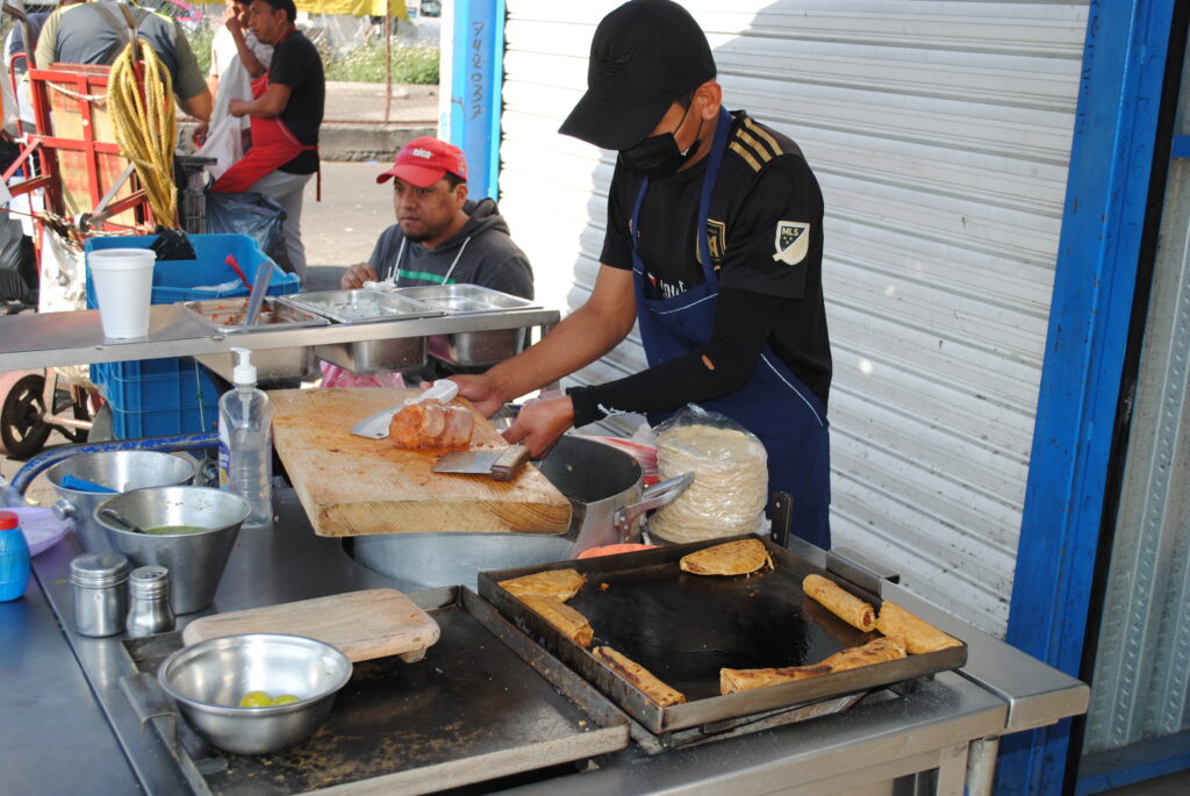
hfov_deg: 43.6
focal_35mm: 45
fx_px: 1489
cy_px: 398
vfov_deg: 29.9
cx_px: 595
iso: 100
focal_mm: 30
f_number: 4.5
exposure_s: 1/160
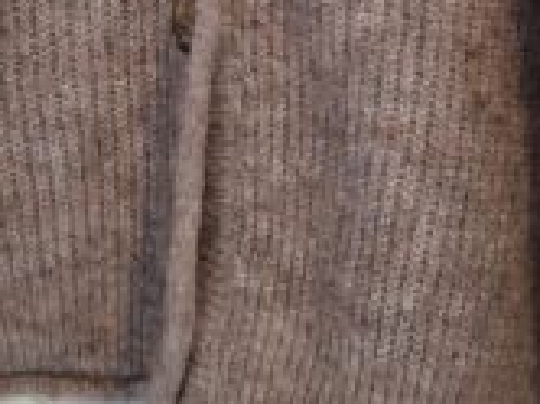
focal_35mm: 111
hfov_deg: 17.7
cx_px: 247
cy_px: -156
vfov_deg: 12.8
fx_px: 1729
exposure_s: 1/20
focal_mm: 5.54
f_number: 1.8
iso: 800
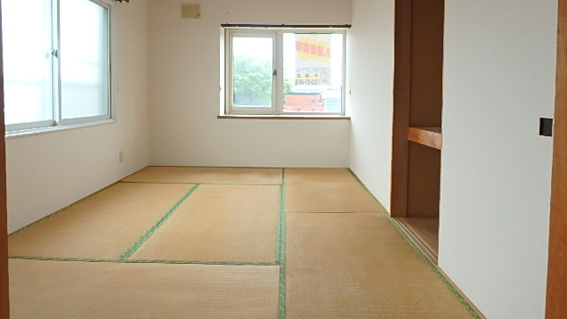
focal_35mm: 23
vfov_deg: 48.9
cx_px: 284
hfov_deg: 78.7
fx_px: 346
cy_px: 117
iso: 125
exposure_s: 1/80
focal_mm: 3.7
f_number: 3.5
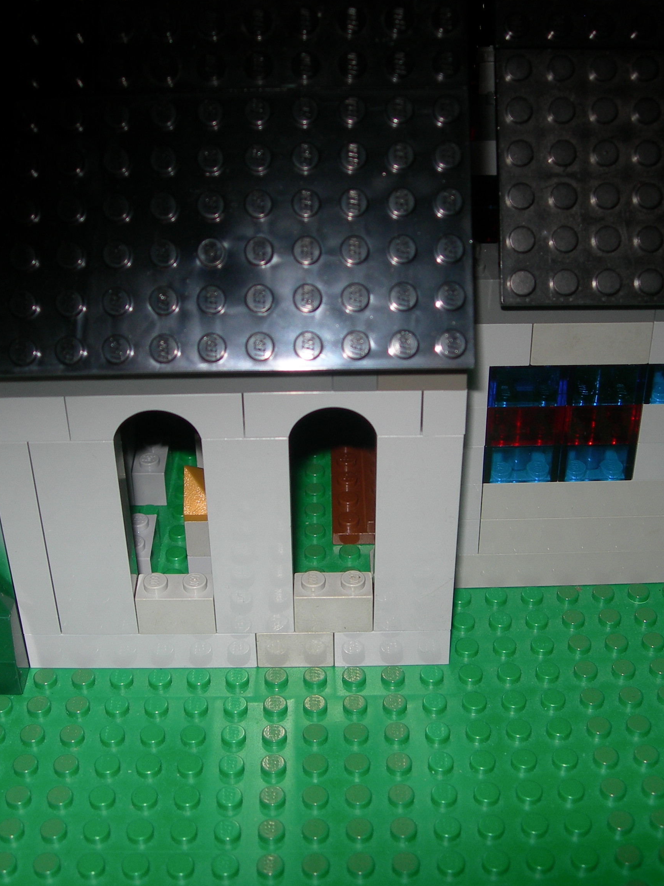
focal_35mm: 51
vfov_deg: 37.5
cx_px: 342
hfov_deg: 28.6
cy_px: 444
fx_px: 1304
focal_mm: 7.8
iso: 50
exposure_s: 1/60.1
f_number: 2.8
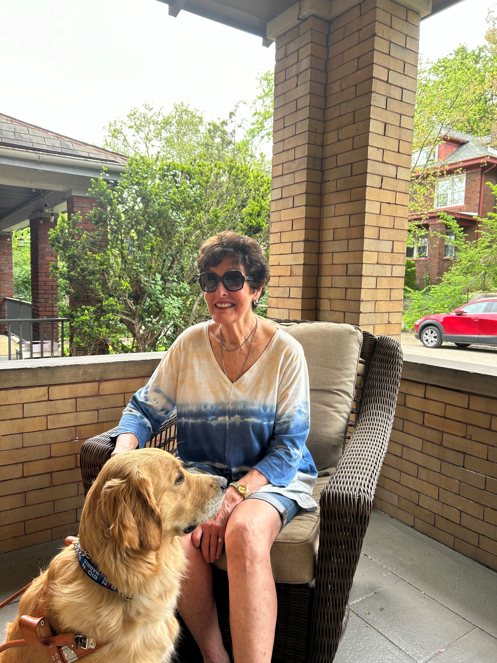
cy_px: 332
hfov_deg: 53.1
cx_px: 248
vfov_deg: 67.3
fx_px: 498
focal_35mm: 26
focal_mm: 5.7
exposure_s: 1/121
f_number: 1.5
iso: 40
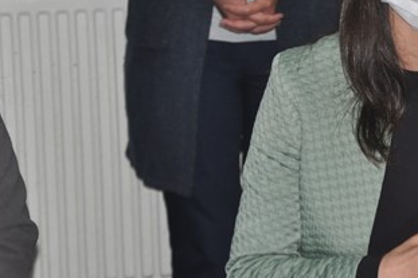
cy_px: 55
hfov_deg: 8.7
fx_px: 2728
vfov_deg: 5.8
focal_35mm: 235
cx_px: 383
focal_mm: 75
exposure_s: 1/60
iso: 1000
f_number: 5.3
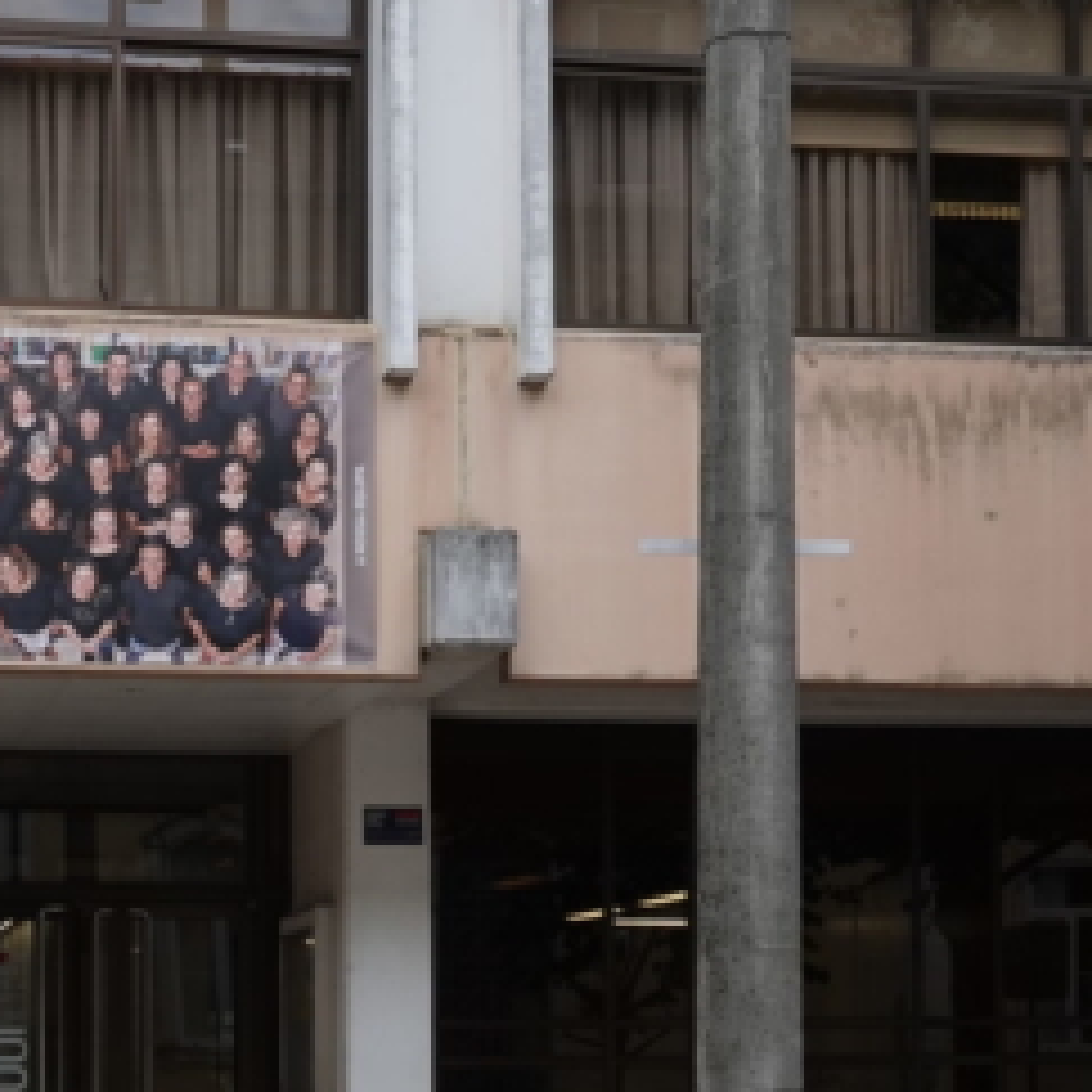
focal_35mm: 54
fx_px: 1927
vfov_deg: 31.6
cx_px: 301
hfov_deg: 31.2
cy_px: 584
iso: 100
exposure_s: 1/250
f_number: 3.5
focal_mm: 8.8
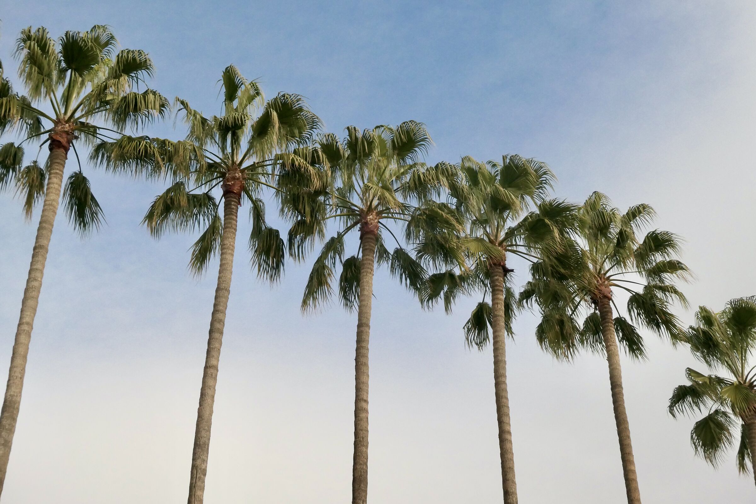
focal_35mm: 56
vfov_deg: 24.2
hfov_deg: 35.6
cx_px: 378
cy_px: 252
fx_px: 1176
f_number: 8
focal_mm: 20.4
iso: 1600
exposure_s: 1/2000
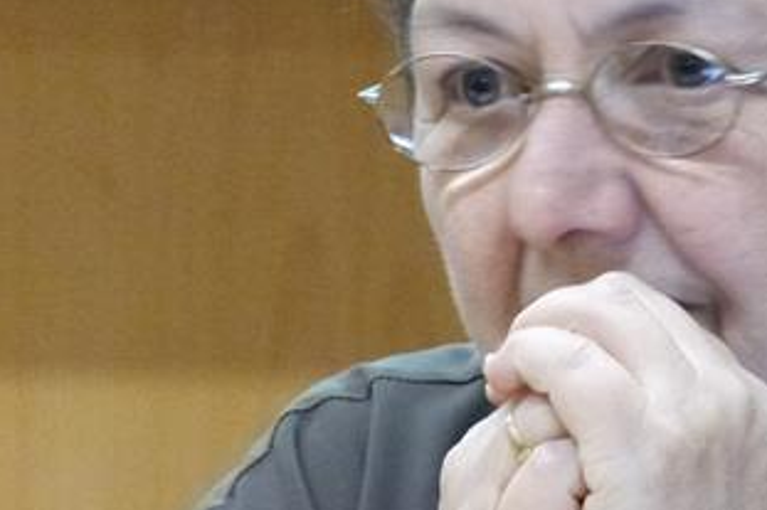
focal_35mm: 867
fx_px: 18461
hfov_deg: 2.4
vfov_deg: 1.6
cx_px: 705
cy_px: 172
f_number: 4.2
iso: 1250
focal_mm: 72.8
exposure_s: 1/15
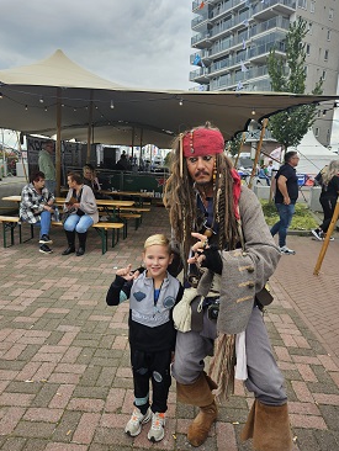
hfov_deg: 54.9
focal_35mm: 25
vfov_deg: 69.4
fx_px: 326
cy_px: 226
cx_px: 176
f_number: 1.8
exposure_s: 1/565
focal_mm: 5.4
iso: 32
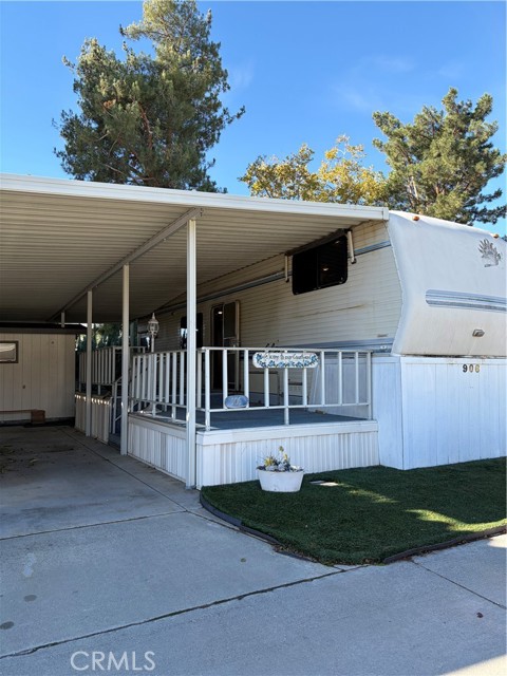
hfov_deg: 53.1
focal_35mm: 26
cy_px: 338
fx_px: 508
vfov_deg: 67.3
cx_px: 254
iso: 50
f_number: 1.6
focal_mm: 5.96
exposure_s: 1/920
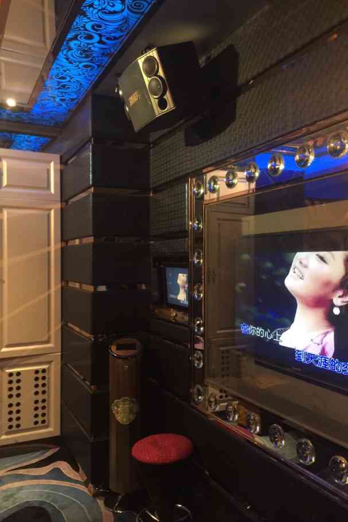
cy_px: 268
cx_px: 201
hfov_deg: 42.2
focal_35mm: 31
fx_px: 450
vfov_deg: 60.3
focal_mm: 4.15
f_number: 2.2
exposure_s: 1/8
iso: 160
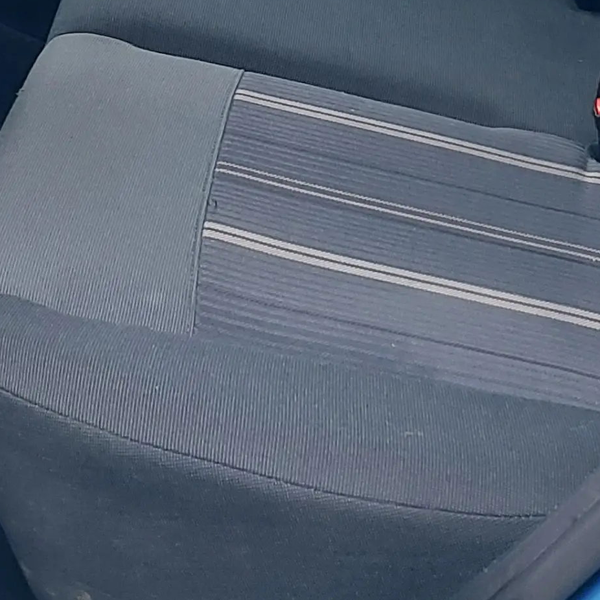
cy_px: -19
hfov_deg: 15.8
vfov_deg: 15.5
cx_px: 349
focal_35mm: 110
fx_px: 2157
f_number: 1.8
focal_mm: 4.6
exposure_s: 1/50
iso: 320
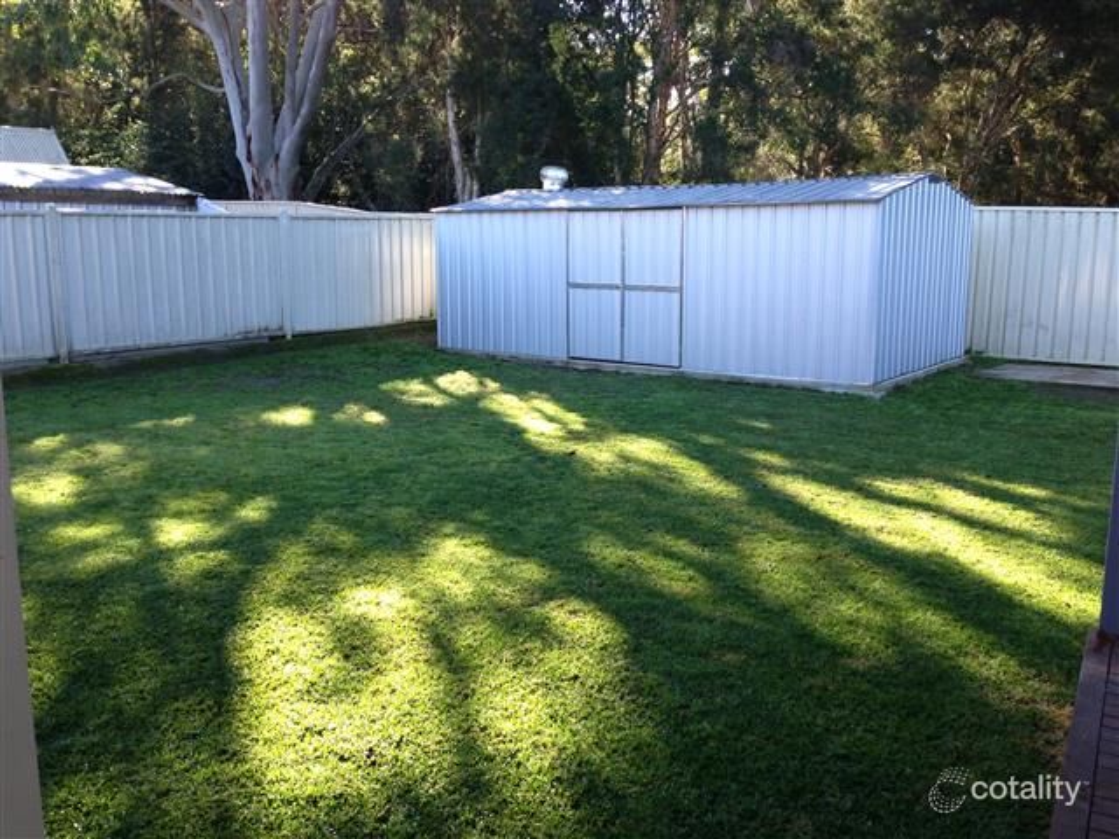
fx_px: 1067
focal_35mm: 33
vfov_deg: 42.9
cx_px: 560
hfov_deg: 55.4
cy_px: 420
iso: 50
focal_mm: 4.13
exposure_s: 1/146
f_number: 2.4
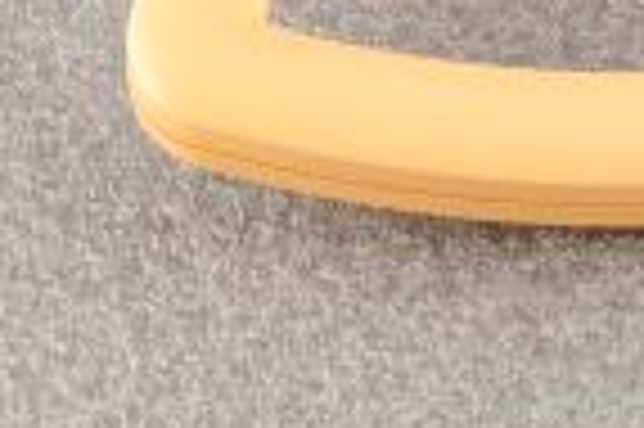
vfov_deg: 6.3
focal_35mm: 210
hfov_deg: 9.7
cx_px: 698
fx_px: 3752
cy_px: -417
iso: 1600
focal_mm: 50
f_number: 10
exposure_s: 1/125
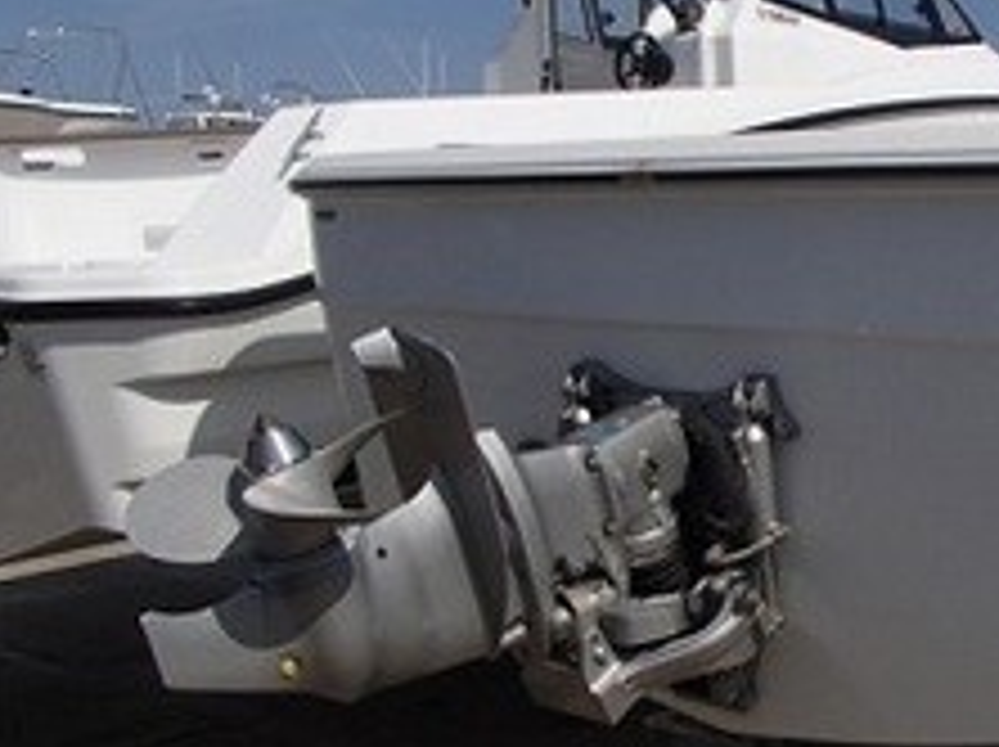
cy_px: 344
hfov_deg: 37.8
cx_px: 846
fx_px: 1384
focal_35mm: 48
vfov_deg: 30.2
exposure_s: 1/250
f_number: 11
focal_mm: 5
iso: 100
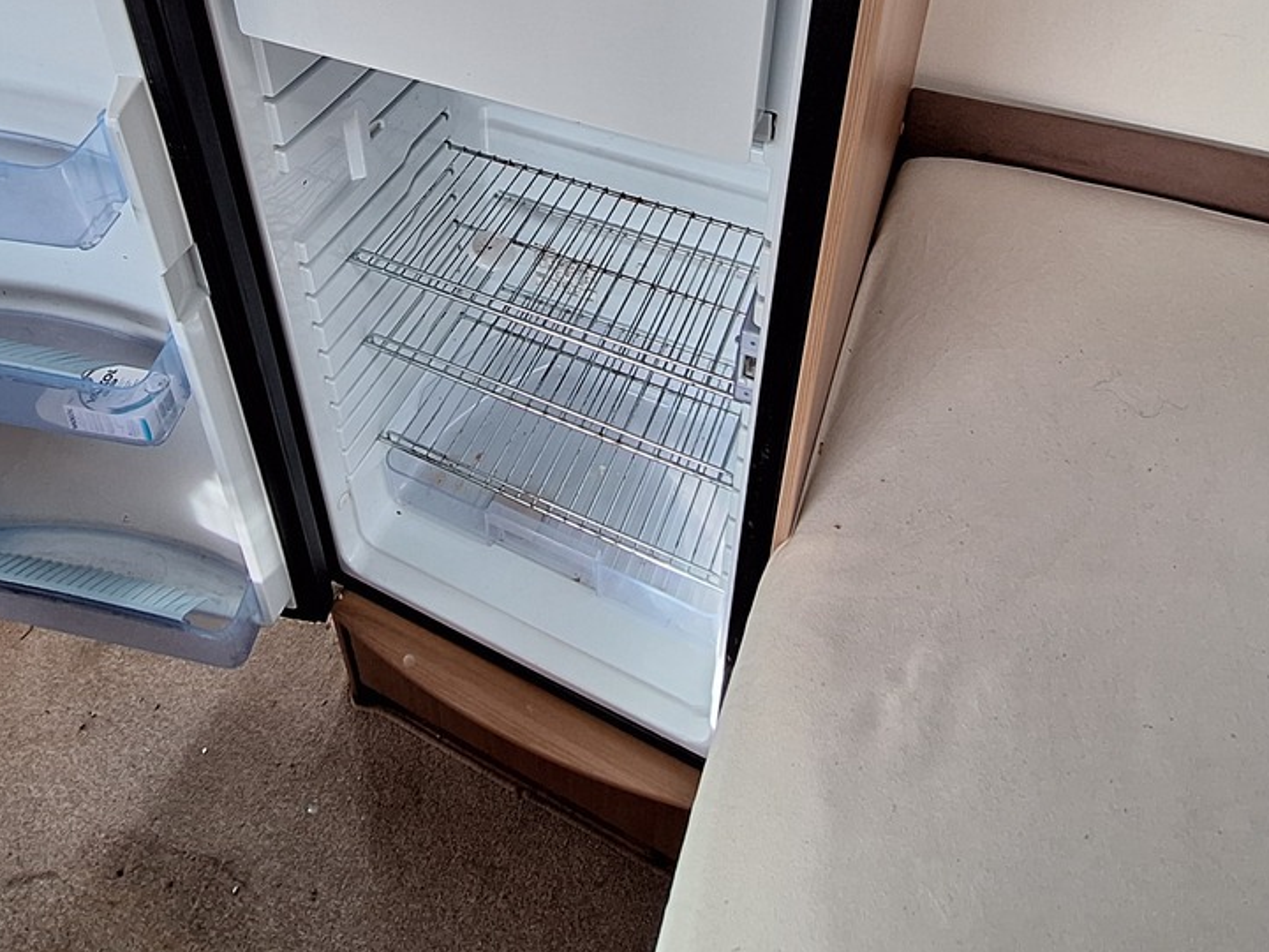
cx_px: 492
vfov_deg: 46.2
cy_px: 42
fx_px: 953
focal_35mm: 26
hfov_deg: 66.5
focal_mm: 1.74
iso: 125
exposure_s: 1/40
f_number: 2.2
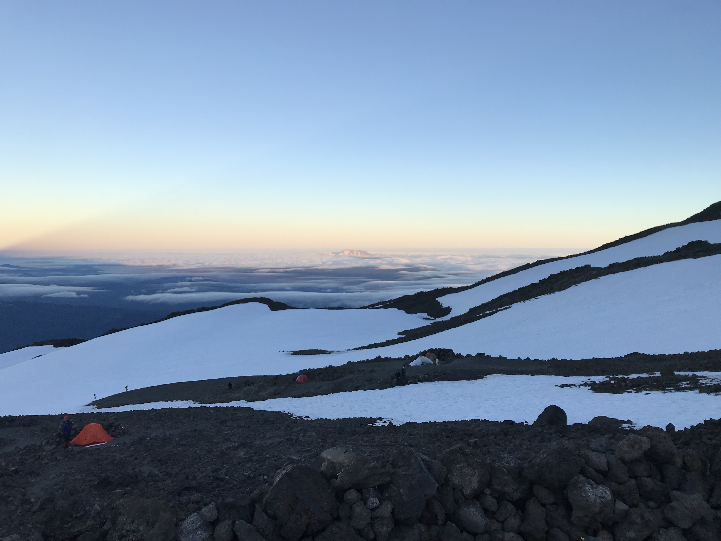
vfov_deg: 49.7
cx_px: 360
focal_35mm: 28
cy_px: 270
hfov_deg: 63.4
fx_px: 583
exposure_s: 1/504
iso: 20
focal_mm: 3.99
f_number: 1.8
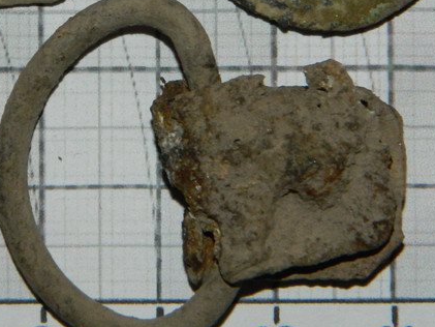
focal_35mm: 261
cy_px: -44
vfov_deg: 5.7
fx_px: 3281
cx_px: 140
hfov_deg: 7.6
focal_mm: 18.6
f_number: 12.6
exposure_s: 1/60
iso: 200
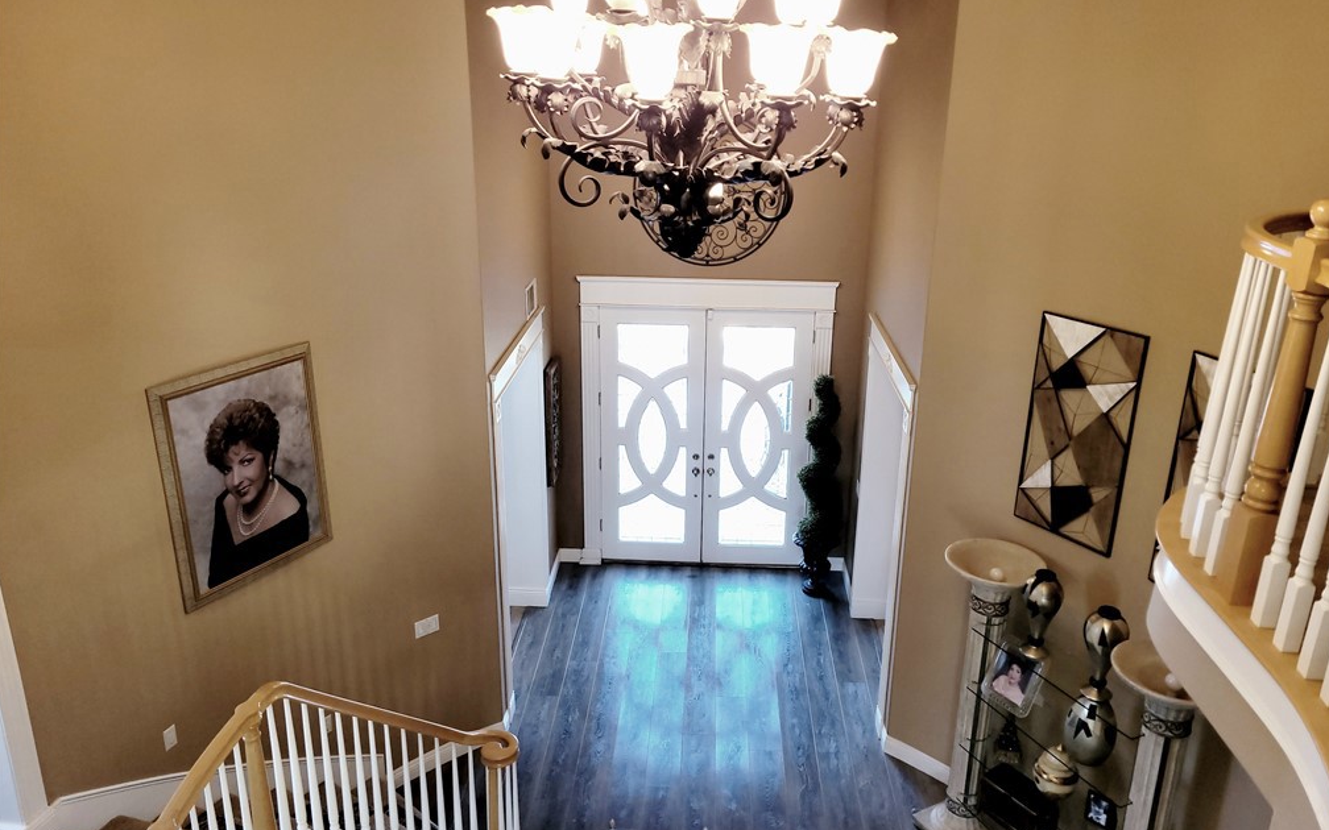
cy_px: 415
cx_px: 670
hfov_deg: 66.5
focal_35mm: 28
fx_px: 1014
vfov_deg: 44.5
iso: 100
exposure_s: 1/30
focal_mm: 5.4
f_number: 1.8
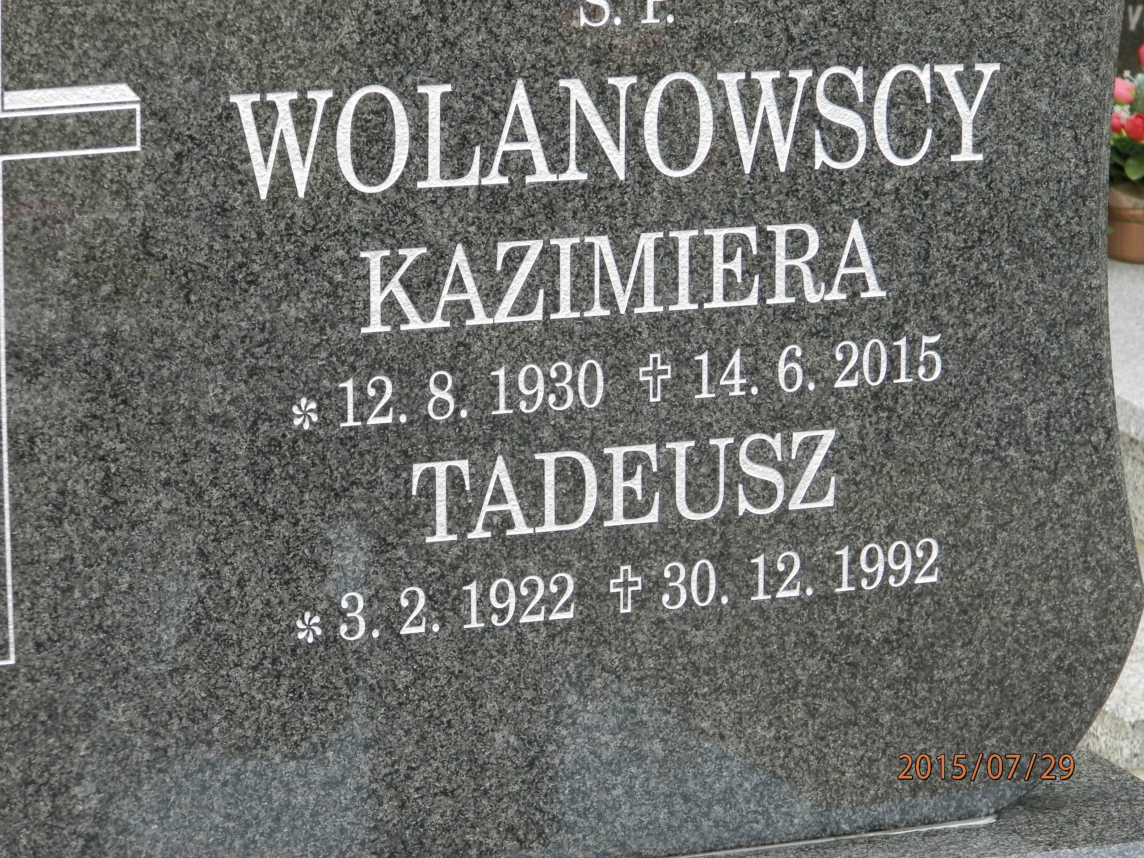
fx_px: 4362
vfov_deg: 11.2
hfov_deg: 14.9
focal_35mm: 132
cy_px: 429
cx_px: 572
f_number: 4.7
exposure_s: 1/125
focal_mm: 23.6
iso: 200
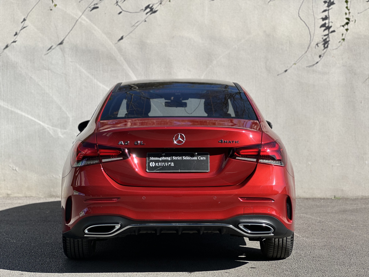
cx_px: 184
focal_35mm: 77
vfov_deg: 19.1
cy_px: 138
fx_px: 821
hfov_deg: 25.3
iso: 32
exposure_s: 1/463
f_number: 2.8
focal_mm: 9
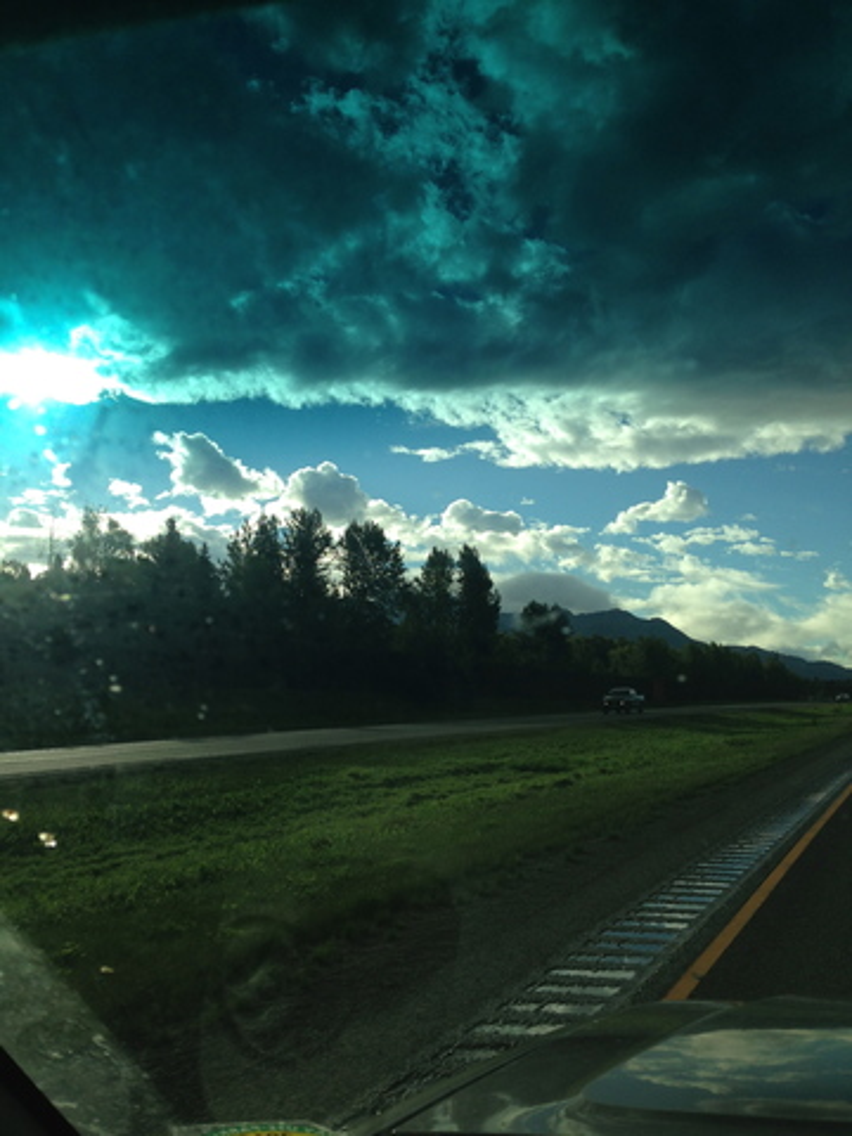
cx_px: 426
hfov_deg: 42.9
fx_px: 1083
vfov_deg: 55.4
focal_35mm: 33
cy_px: 568
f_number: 2.4
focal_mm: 4.13
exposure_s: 1/2008
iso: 50
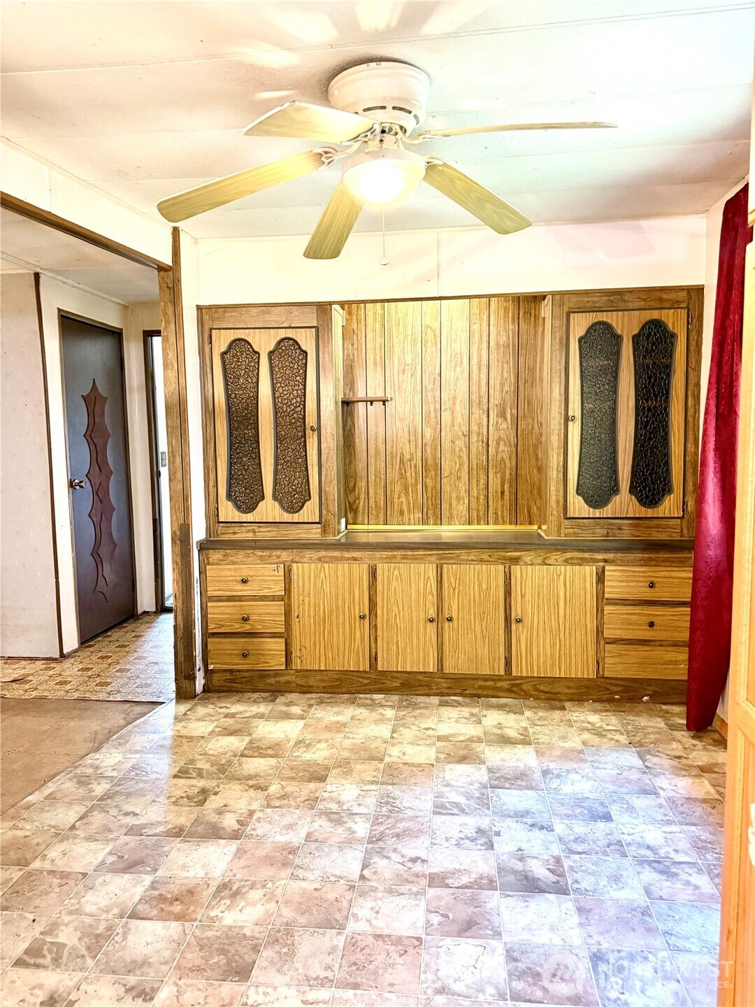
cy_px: 504
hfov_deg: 56.8
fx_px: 698
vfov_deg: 71.6
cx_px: 378
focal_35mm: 24
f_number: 1.78
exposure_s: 1/60
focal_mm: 6.76
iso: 640
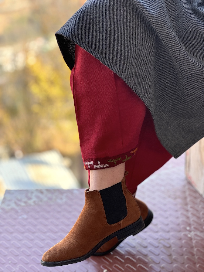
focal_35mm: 77
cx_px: 102
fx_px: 605
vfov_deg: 25.3
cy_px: 136
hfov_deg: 19.1
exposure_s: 1/99
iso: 50
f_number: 2.8
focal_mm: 9
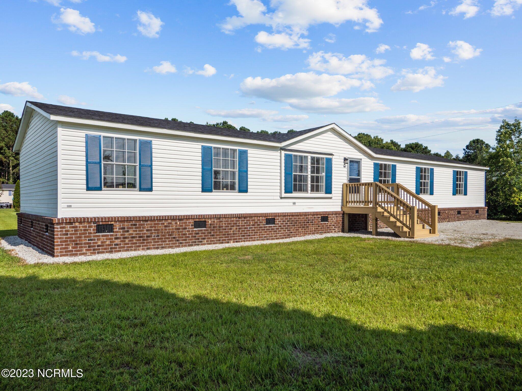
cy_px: 196
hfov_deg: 67.3
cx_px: 261
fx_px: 392
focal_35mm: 26
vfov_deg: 53.1
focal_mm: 13
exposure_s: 1/2500
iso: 200
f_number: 5.6
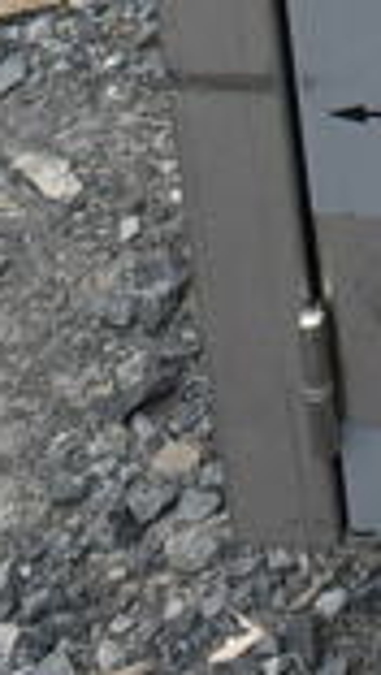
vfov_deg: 11.5
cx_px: 1087
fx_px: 2975
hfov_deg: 6.7
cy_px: -725
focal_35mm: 166
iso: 100
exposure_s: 1/320
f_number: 9
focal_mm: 18
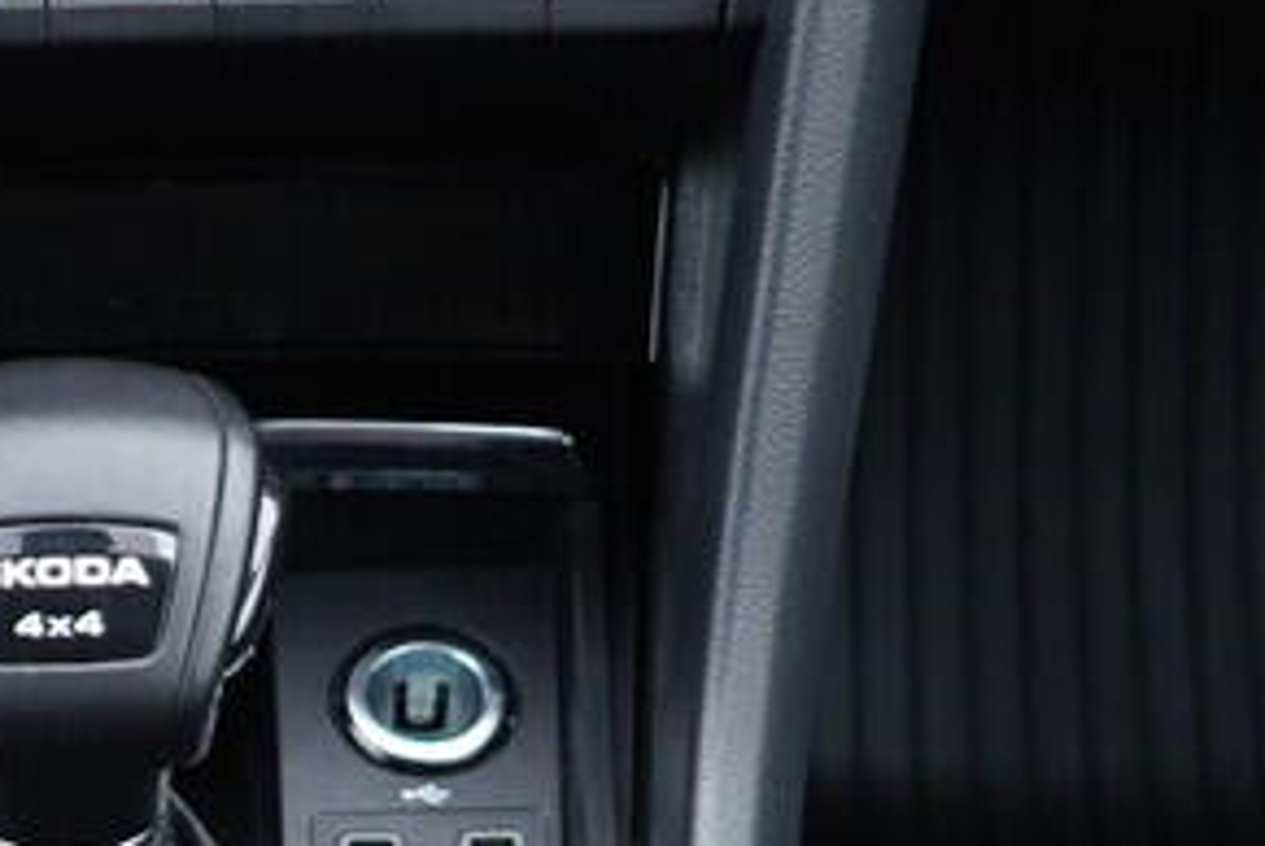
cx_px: 74
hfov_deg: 15.9
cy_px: 1293
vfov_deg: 10.4
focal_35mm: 127
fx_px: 4467
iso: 400
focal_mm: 24
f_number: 2.8
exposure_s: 1/40
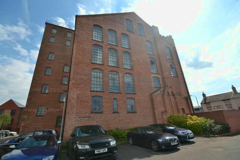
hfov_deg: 100.4
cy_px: 80
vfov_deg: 77.4
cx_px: 120
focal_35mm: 15
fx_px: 100
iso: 100
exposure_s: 1/200
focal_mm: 10
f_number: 10
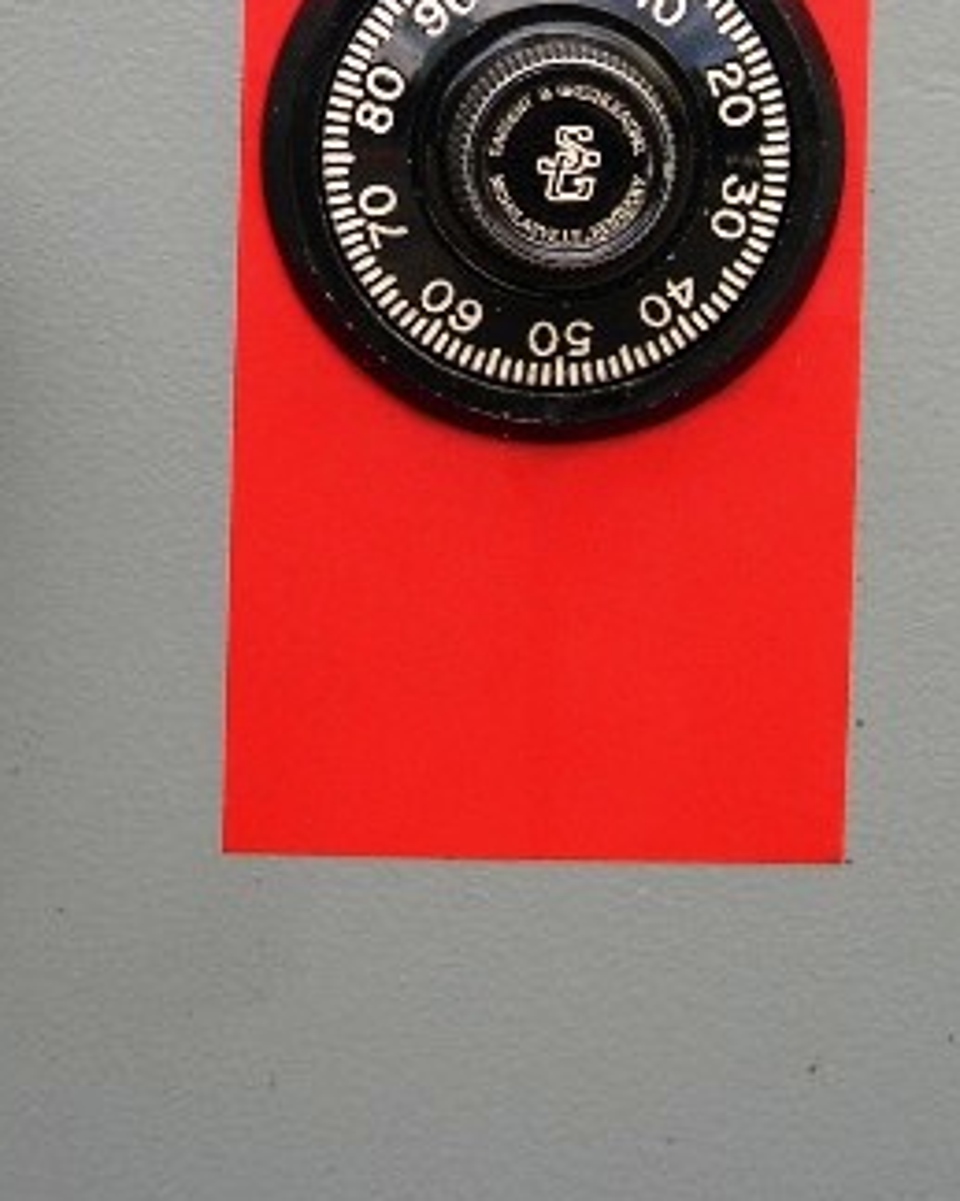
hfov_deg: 17.4
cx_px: 371
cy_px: -100
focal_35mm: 88
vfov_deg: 20.8
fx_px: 3127
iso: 100
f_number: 2.8
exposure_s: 1/164
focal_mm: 8
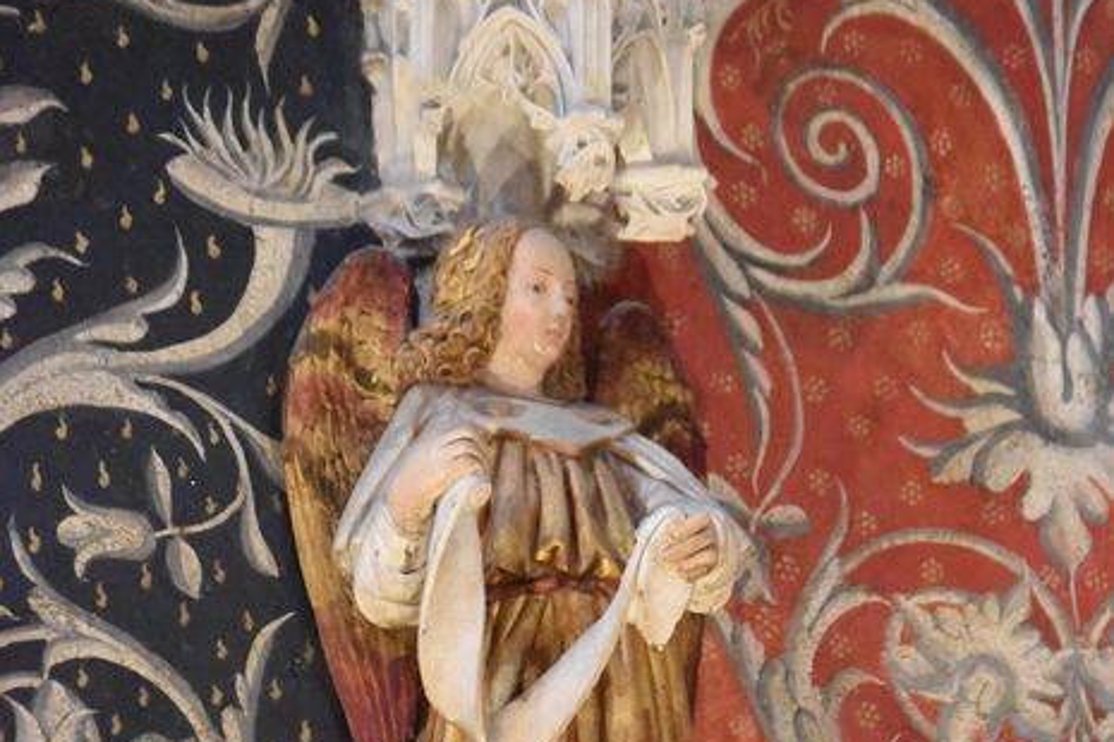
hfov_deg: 9.6
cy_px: 618
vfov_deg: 6.4
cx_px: 557
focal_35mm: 215
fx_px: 6645
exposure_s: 1/100
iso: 12800
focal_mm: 95
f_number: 4.5
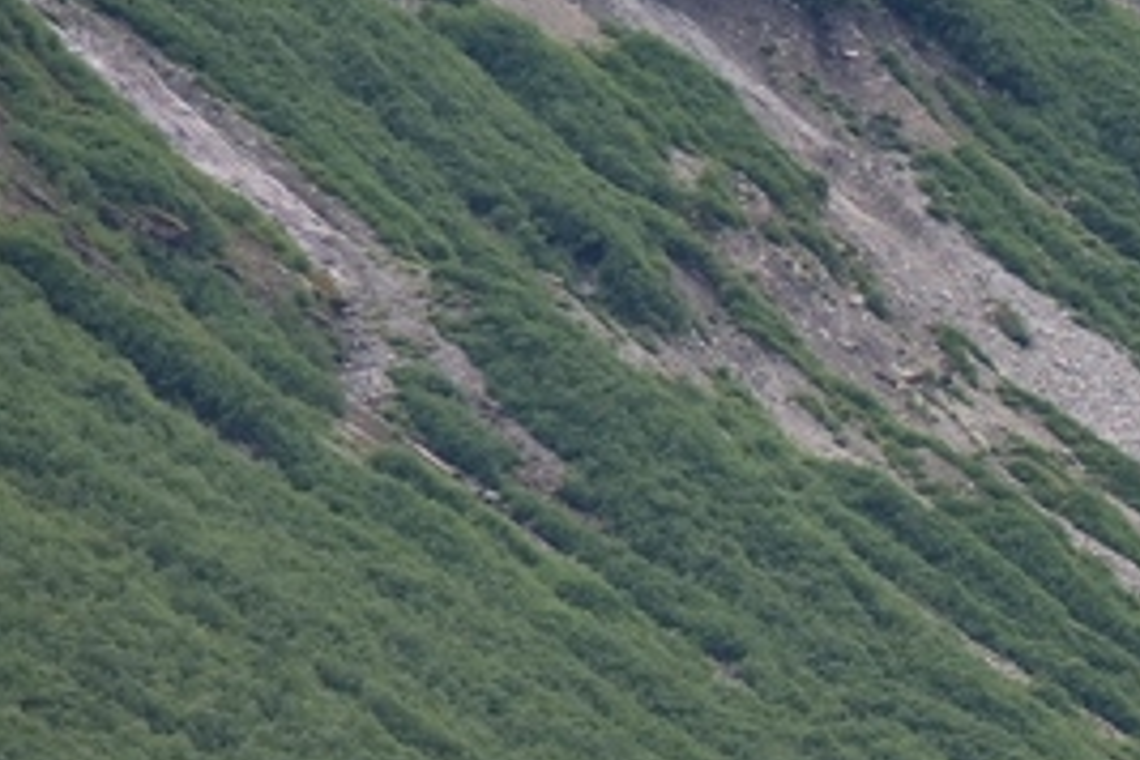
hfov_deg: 4.9
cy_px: 521
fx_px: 13046
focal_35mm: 412
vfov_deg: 3.3
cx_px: 2109
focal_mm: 86
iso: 110
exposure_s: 1/200
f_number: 4
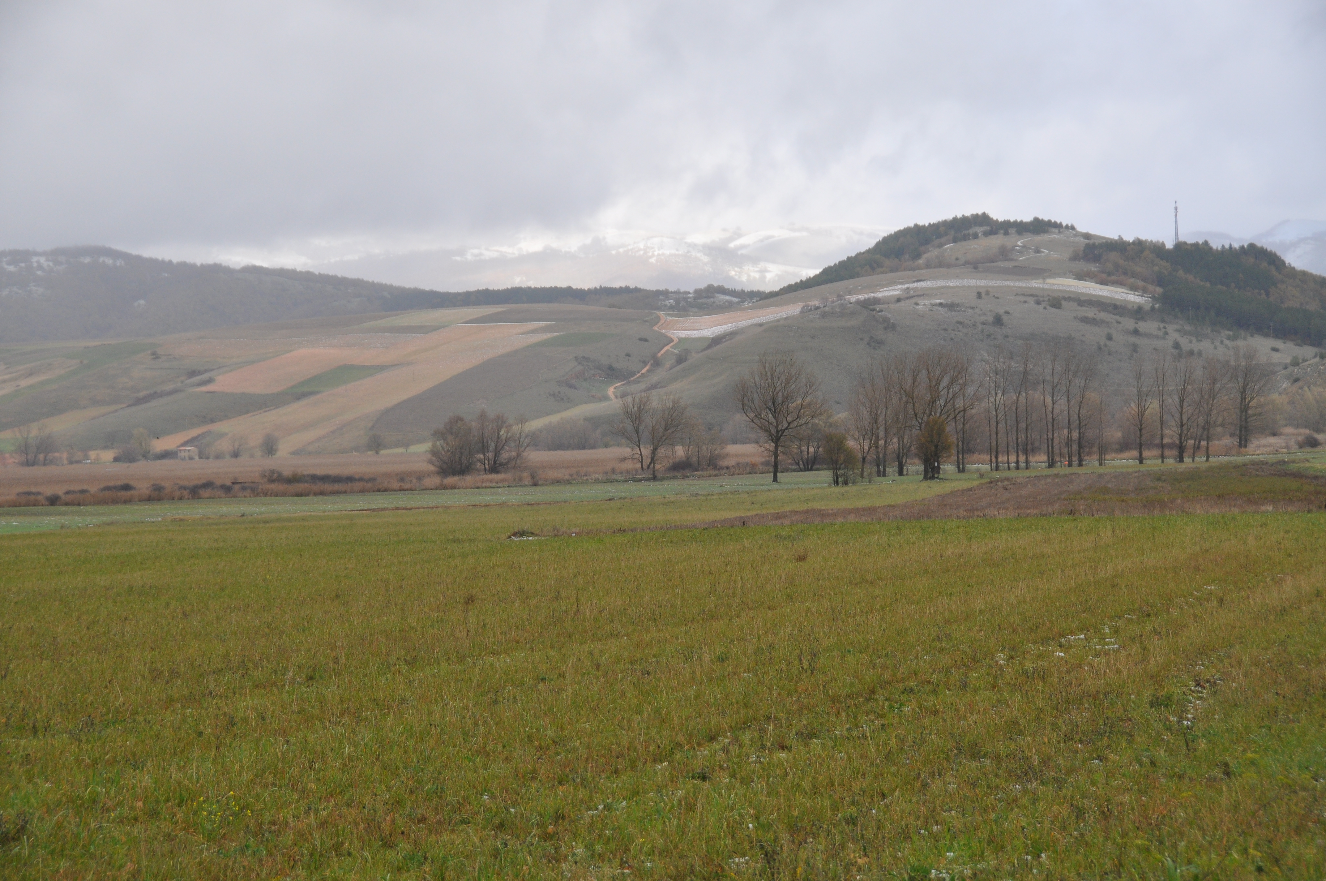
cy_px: 440
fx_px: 3421
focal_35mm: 93
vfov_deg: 14.7
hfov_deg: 21.9
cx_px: 663
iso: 500
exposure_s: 1/800
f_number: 7.1
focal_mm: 62
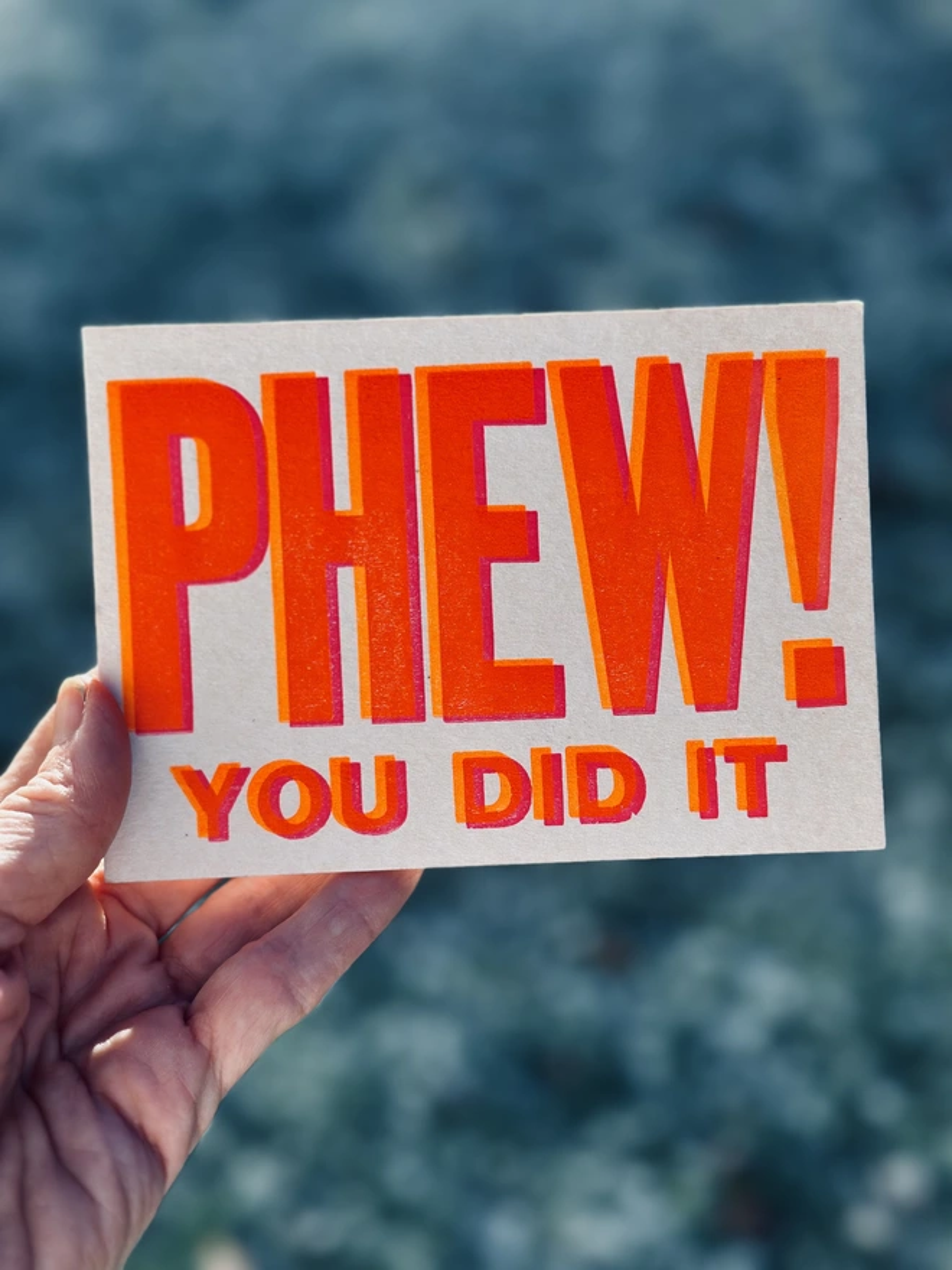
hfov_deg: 30.3
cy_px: 635
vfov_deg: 39.7
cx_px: 476
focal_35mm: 48
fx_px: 1760
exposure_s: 1/2976
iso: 100
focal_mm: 6.86
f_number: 1.78
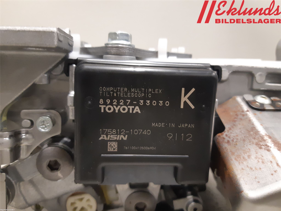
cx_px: 140
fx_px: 211
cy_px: 106
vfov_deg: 53.1
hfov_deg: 67.3
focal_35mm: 26
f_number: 1.7
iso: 250
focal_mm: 3.93
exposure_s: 1/33
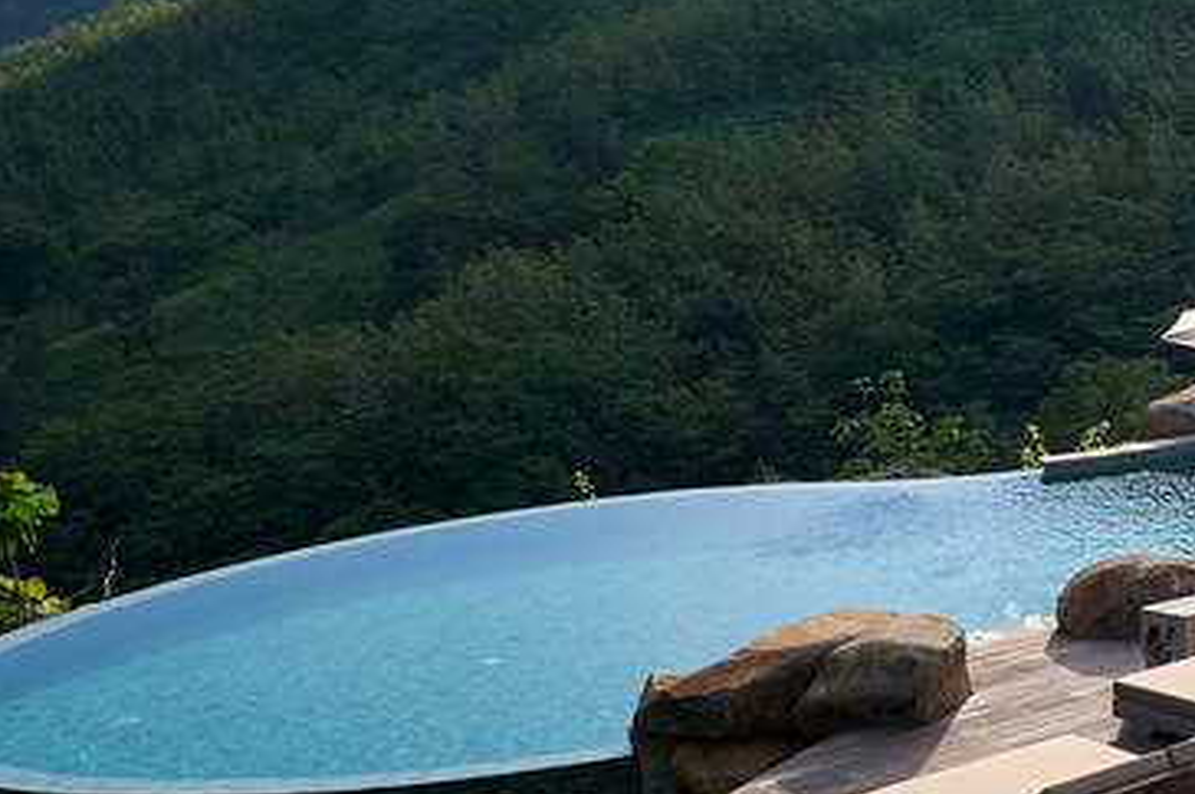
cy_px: 212
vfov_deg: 20.4
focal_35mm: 66
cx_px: 1832
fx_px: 2189
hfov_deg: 23.7
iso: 160
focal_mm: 10
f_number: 8
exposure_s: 1/120
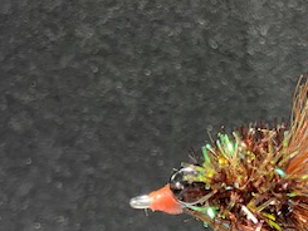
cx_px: 317
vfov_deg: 20.8
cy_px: 237
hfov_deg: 26.8
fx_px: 605
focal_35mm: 68
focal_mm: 4.25
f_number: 1.8
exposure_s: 1/30
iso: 500
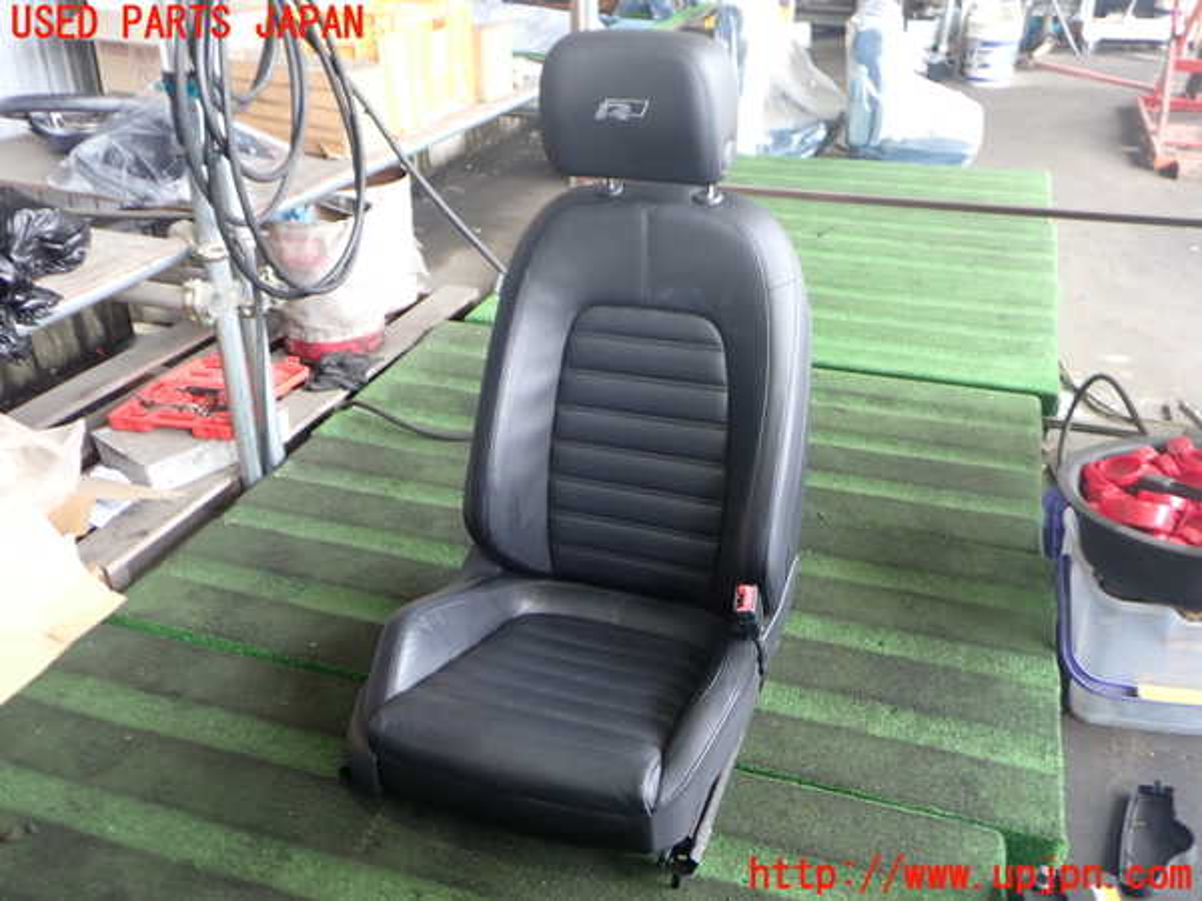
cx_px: 601
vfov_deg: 46.8
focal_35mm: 30
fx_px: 1042
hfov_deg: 60.0
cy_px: 450
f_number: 2.3
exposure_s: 1/40
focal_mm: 5.4
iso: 200
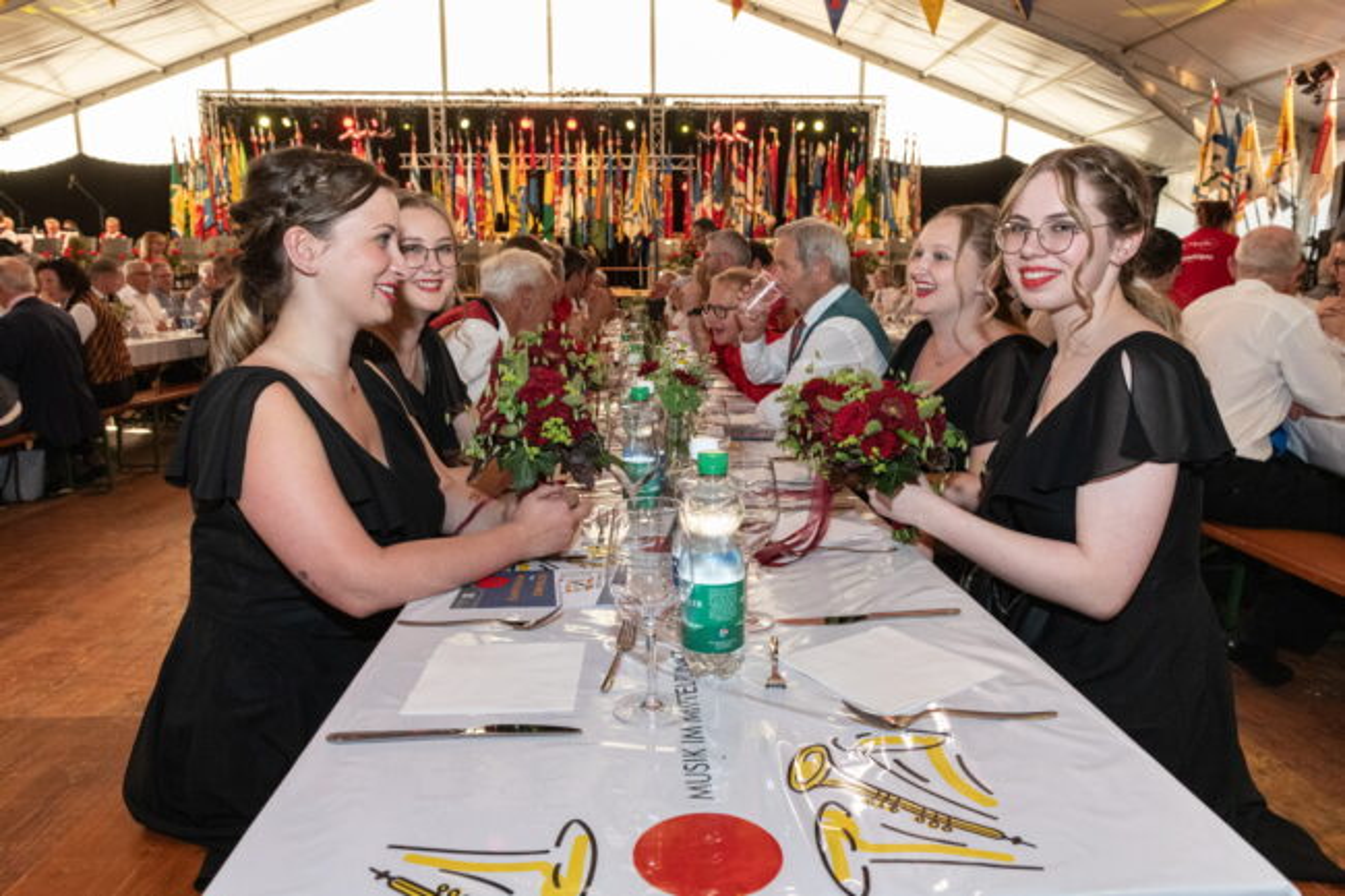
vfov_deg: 53.1
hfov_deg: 73.8
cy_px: 448
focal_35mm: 24
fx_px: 896
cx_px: 672
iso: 4000
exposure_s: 1/125
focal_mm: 24
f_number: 8
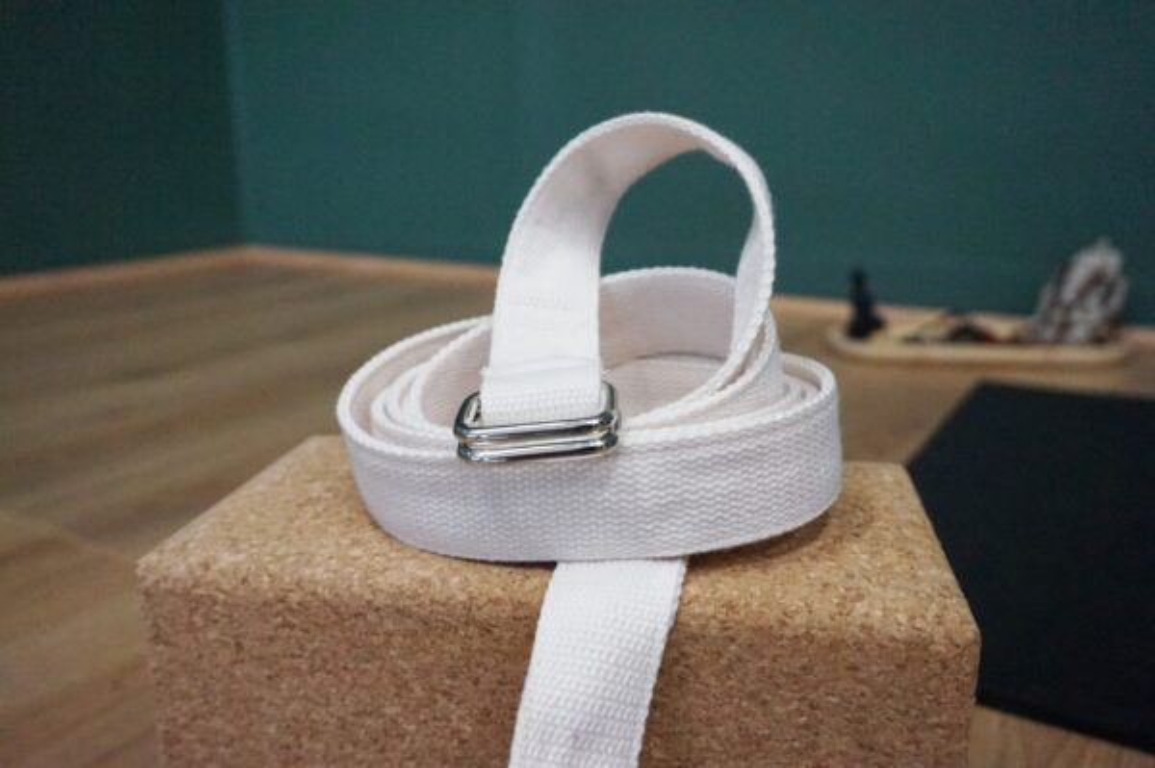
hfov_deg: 62.0
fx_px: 962
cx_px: 578
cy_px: 384
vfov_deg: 43.5
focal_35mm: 30
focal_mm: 20
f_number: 4
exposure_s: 1/640
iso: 3200
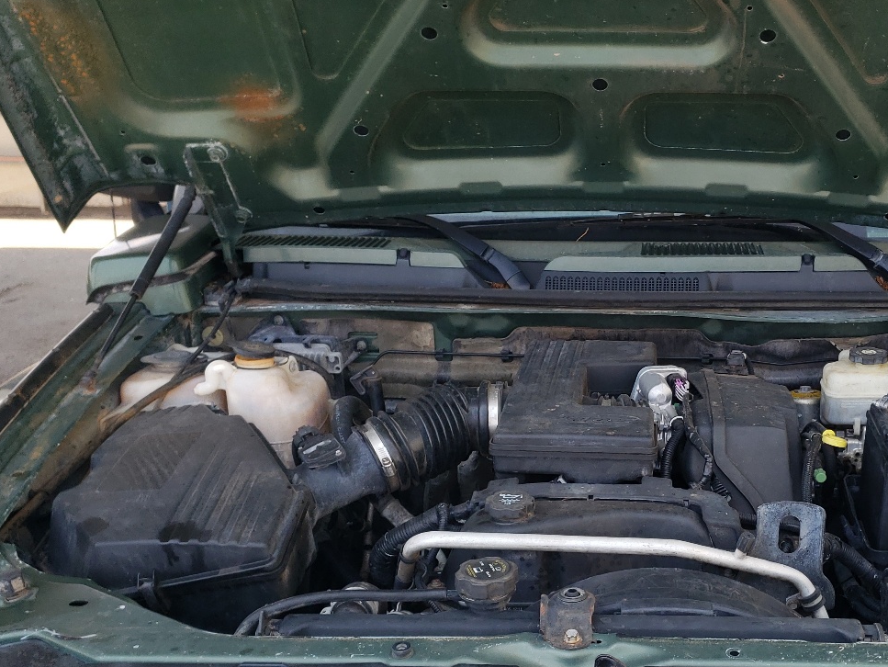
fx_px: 1103
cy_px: 472
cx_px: 641
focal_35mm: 43
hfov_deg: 42.8
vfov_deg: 33.2
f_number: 1.5
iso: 50
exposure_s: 1/526
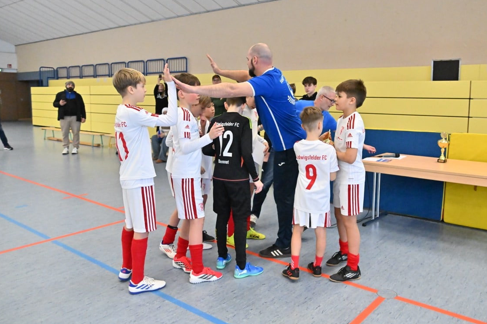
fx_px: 419
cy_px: 141
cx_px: 271
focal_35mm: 31
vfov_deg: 42.2
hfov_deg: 60.1
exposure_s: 1/1000
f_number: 3.5
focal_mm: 27
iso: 10000
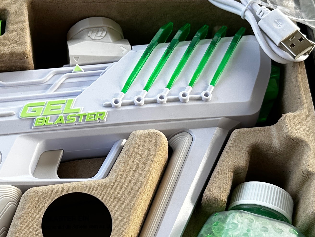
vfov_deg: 19.9
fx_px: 673
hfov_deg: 26.1
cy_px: 130
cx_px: 88
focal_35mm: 74
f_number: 1.78
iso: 64
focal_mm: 6.86
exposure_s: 1/196
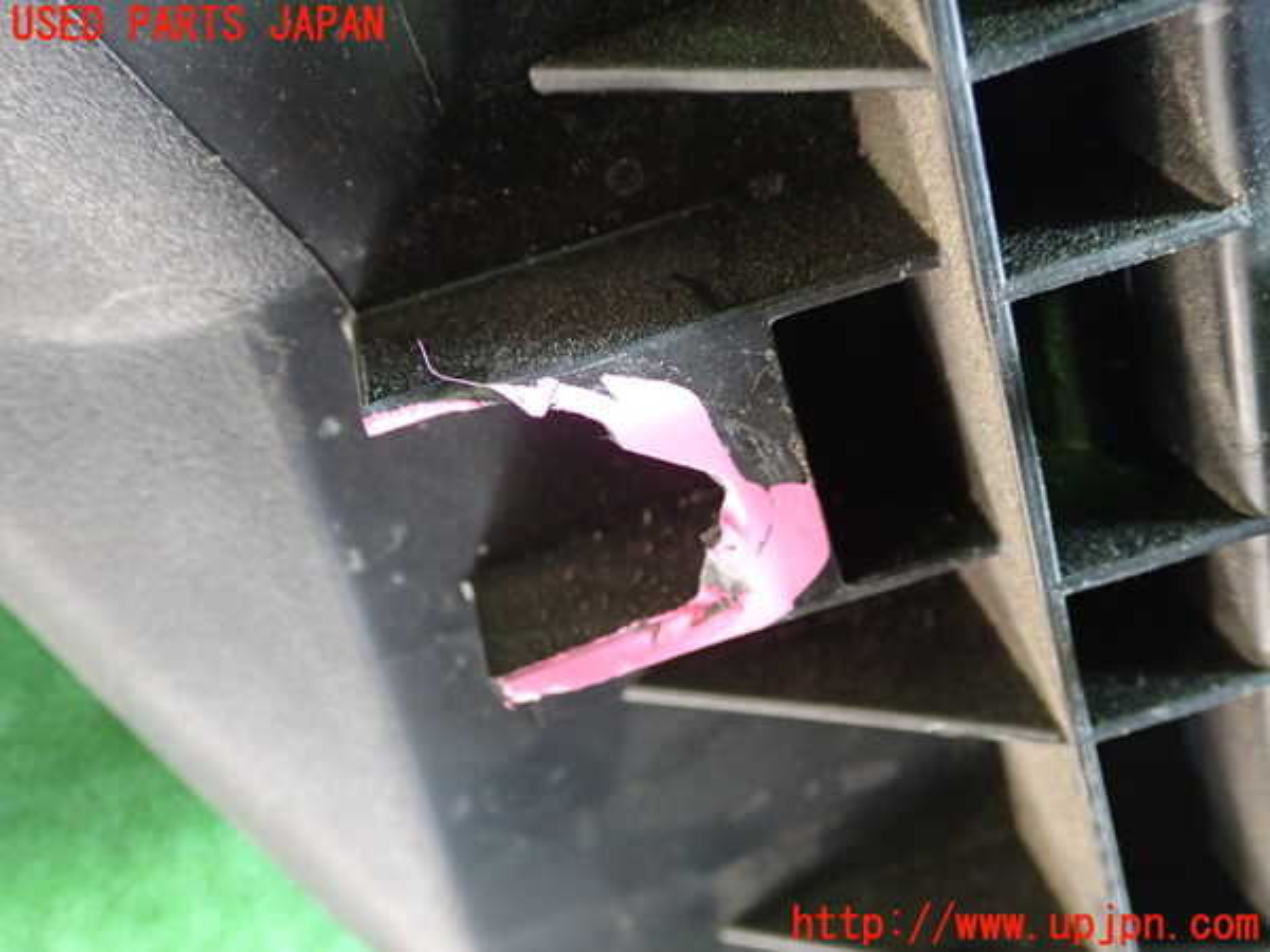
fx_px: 1614
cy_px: 476
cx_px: 635
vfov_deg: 32.9
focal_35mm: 44
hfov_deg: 42.9
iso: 800
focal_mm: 7.84
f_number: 2.9
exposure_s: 1/15
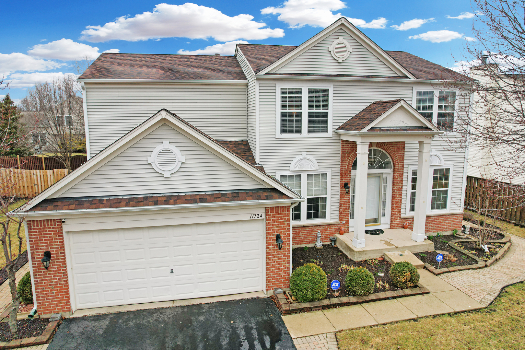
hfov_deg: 78.6
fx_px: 321
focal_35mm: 22
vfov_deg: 57.2
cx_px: 262
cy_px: 175
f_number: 2.8
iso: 140
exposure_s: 1/350
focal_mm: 8.38
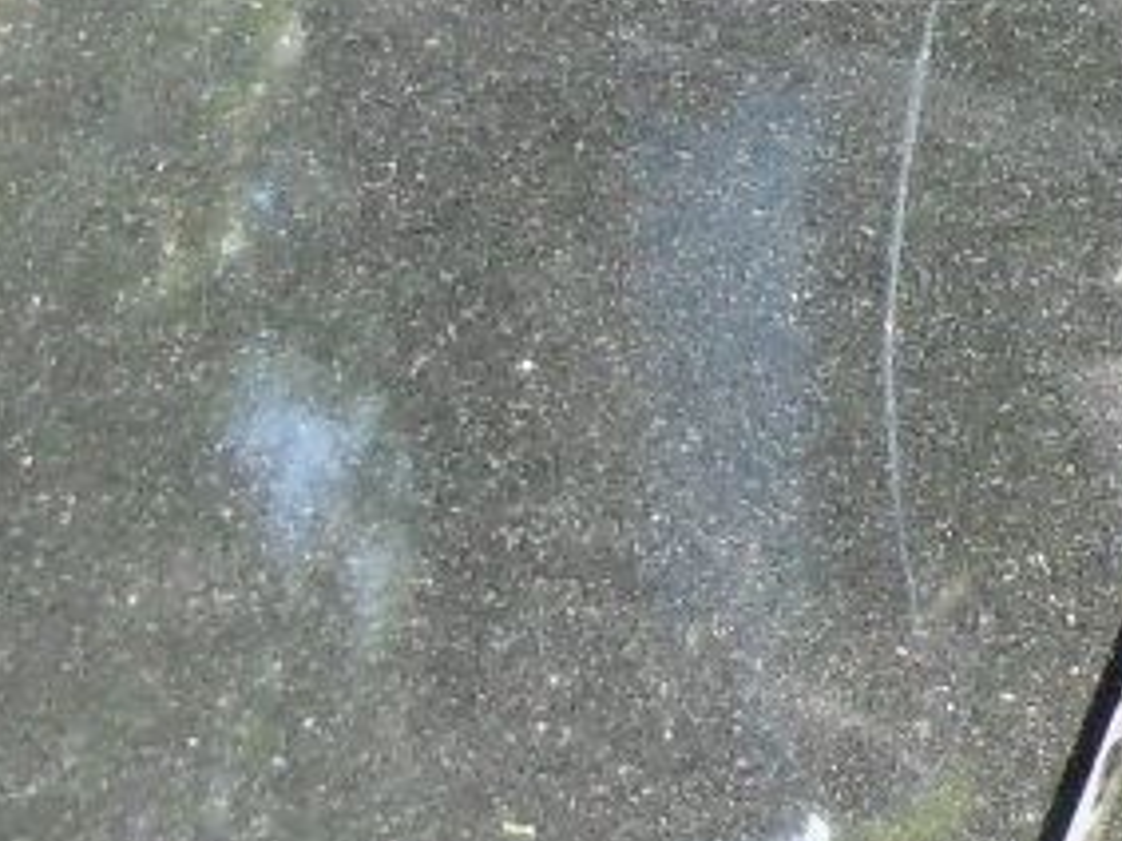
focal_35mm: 427
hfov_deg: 4.5
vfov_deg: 3.4
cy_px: -1698
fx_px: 13834
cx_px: 3402
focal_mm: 10.5
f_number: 4.2
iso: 100
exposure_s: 1/80
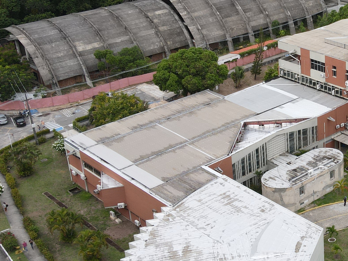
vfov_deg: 24.0
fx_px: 613
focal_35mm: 61
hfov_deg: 29.5
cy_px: 108
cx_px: 354
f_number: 2.8
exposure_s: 1/640
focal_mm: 4.5
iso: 100
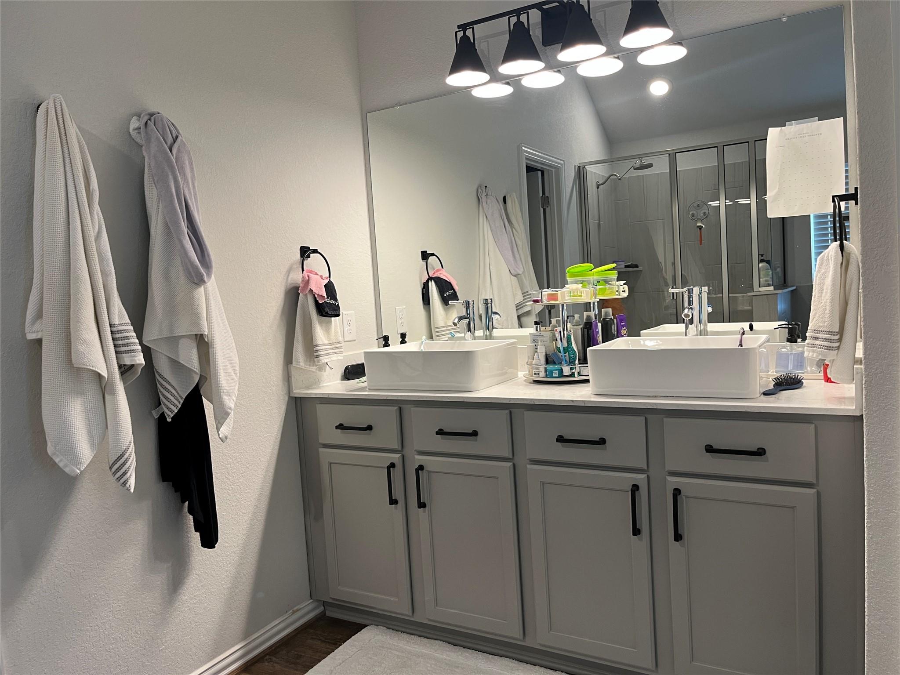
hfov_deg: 67.3
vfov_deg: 53.1
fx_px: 676
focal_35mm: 26
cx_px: 450
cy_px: 338
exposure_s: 1/60
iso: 80
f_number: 1.6
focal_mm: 5.1
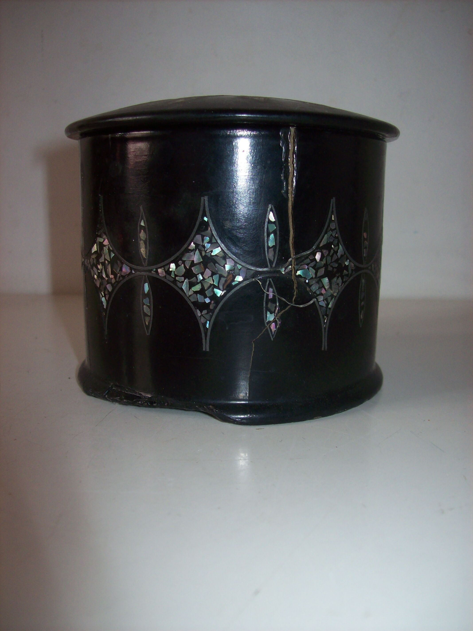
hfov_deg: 39.6
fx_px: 656
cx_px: 236
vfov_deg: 51.4
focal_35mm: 36
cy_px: 316
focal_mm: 6
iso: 80
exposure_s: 1/64
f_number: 2.7
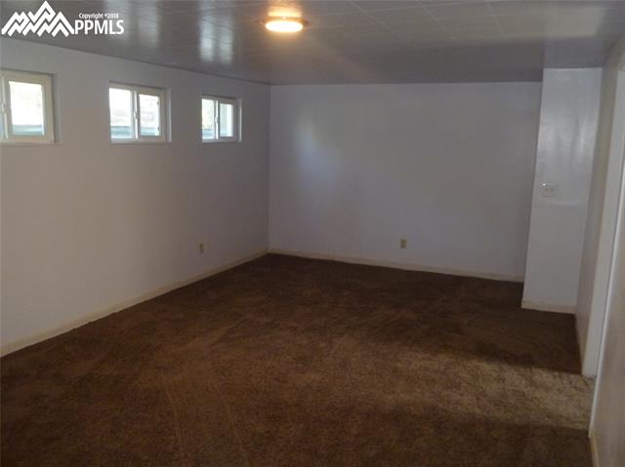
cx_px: 312
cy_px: 234
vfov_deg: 49.7
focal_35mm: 28
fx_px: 505
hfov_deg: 63.5
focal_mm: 5
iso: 400
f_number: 3.3
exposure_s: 1/30
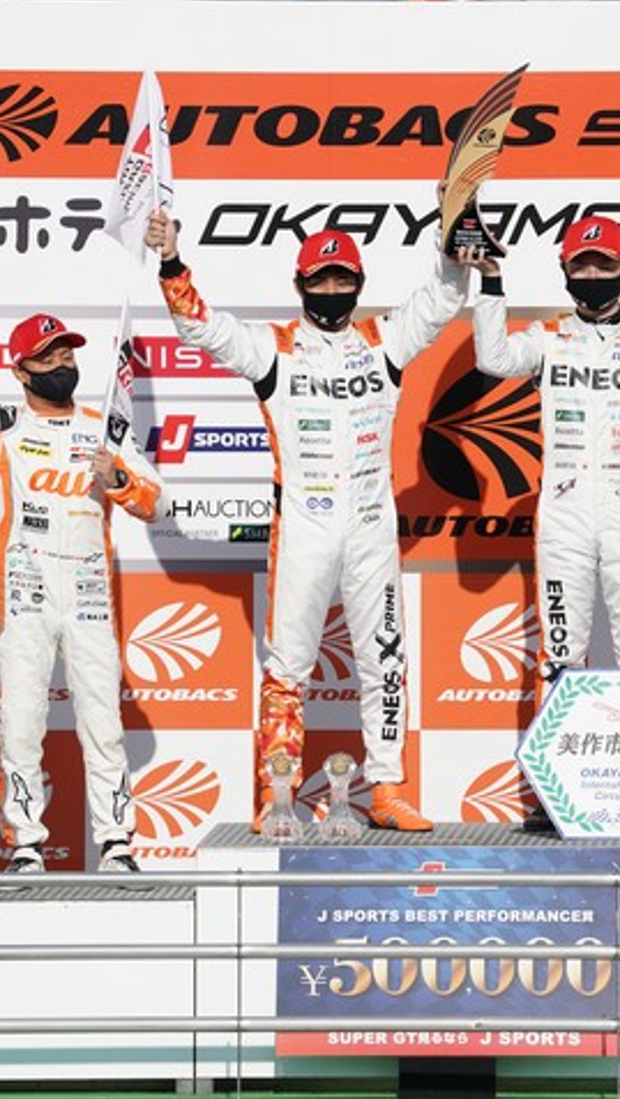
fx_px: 19952
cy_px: 548
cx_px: 419
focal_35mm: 684
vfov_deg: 3.2
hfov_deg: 1.8
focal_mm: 433
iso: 160
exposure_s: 1/1000
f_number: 6.3
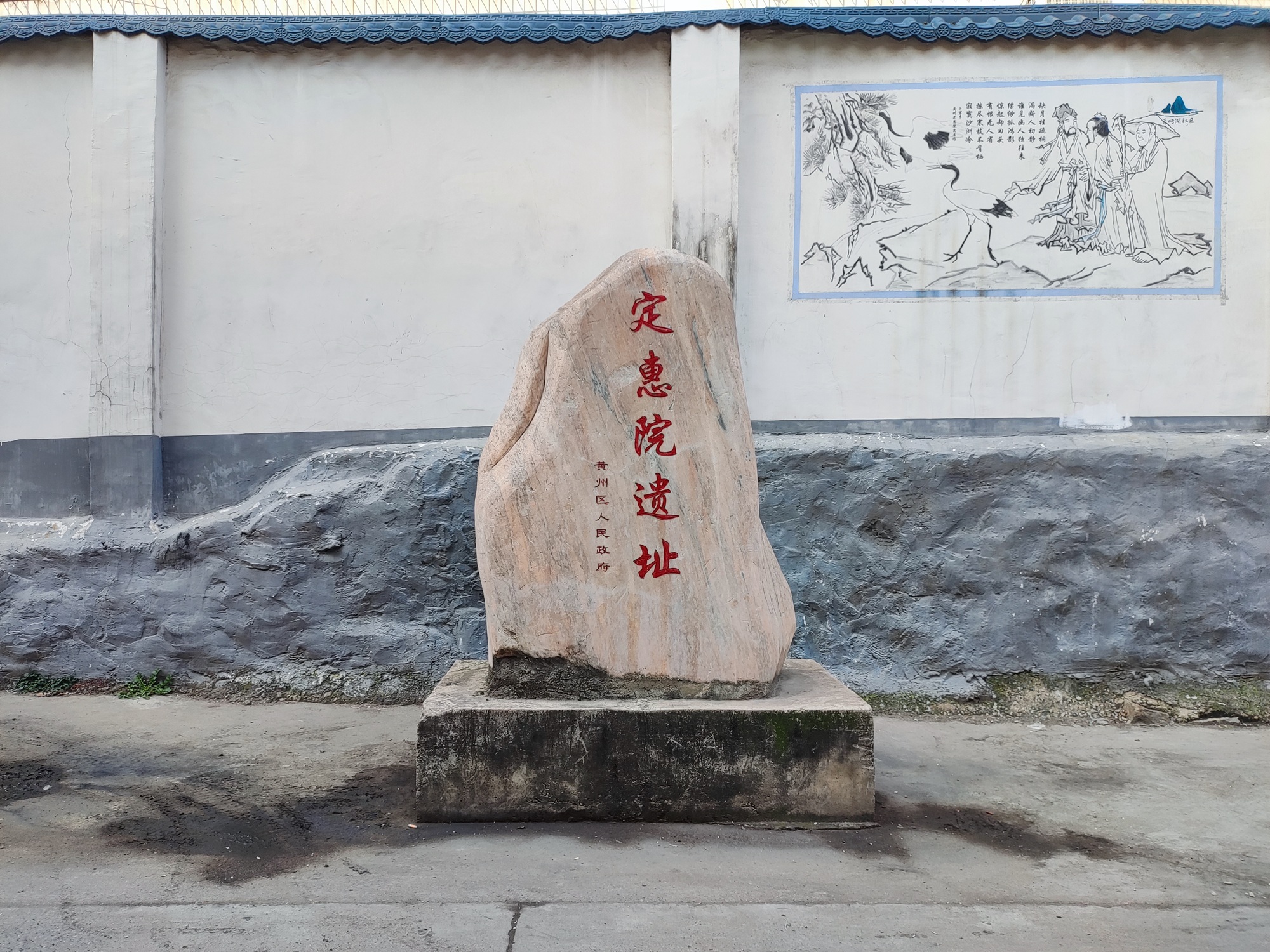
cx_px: 635
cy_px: 476
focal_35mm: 25
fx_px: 917
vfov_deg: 54.9
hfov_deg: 69.4
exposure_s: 1/383
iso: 50
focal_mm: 4.71
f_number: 1.79
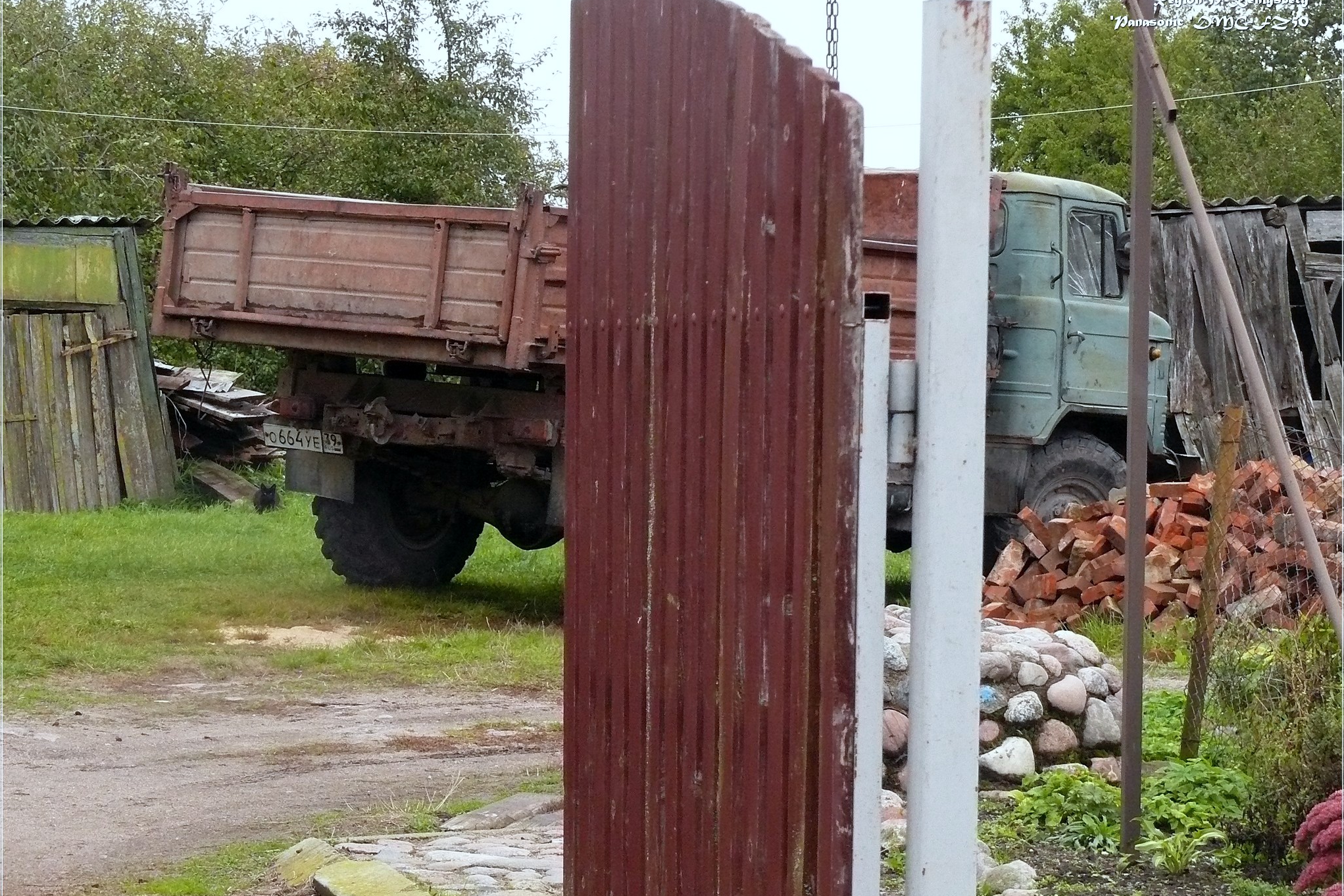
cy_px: 418
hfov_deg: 16.7
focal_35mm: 123
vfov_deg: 11.1
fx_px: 4592
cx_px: 672
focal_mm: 22.4
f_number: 4
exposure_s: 1/400
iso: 400
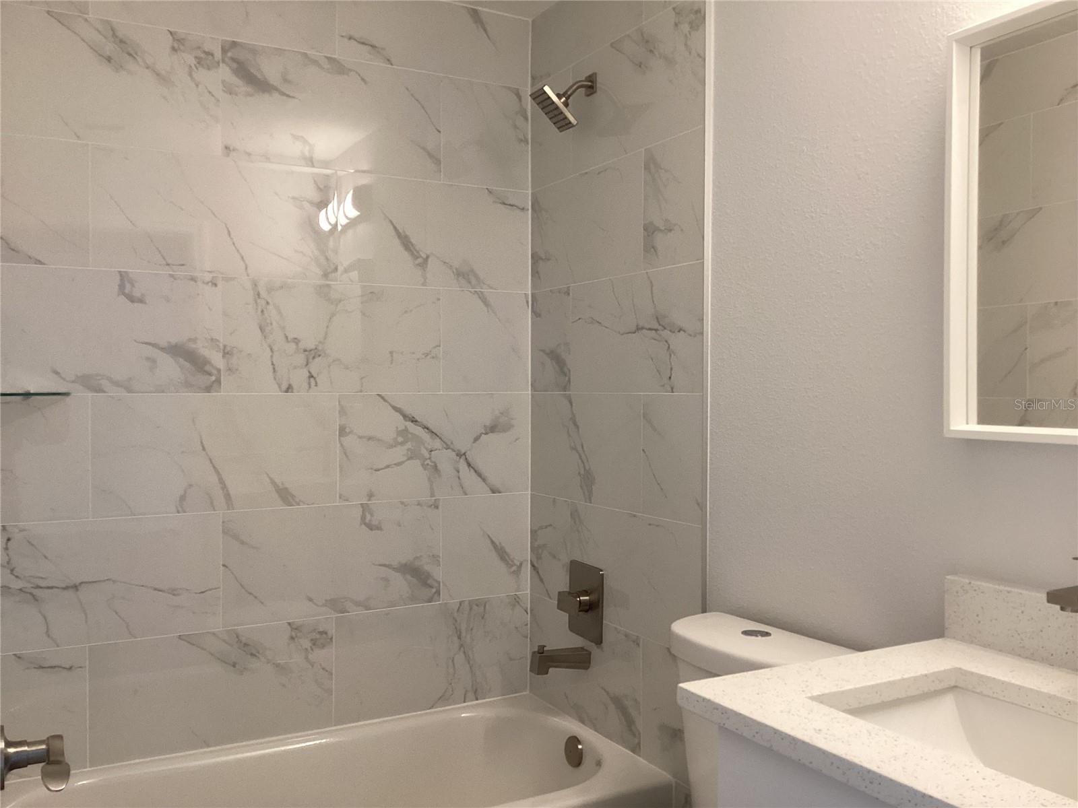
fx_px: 965
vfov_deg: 45.4
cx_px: 539
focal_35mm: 31
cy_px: 404
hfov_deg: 58.4
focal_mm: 3.3
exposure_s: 1/60
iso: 160
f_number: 2.4
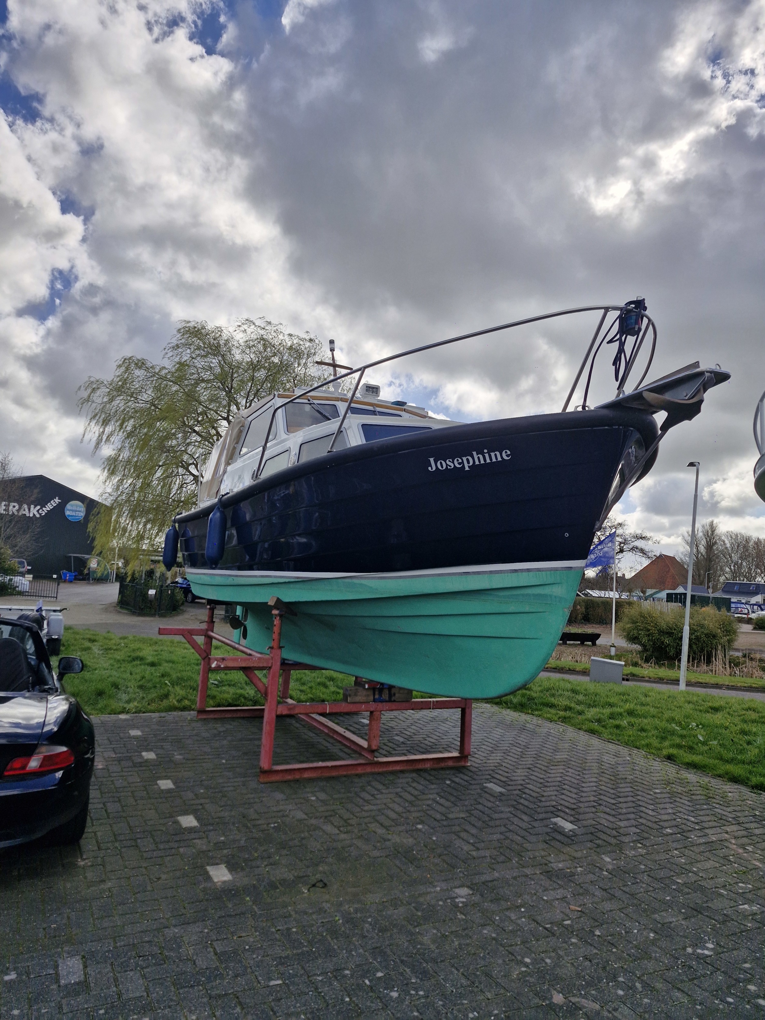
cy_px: 510
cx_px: 382
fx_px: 678
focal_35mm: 23
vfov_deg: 73.9
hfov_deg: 58.9
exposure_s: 1/1944
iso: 50
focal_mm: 5.54
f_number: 1.8
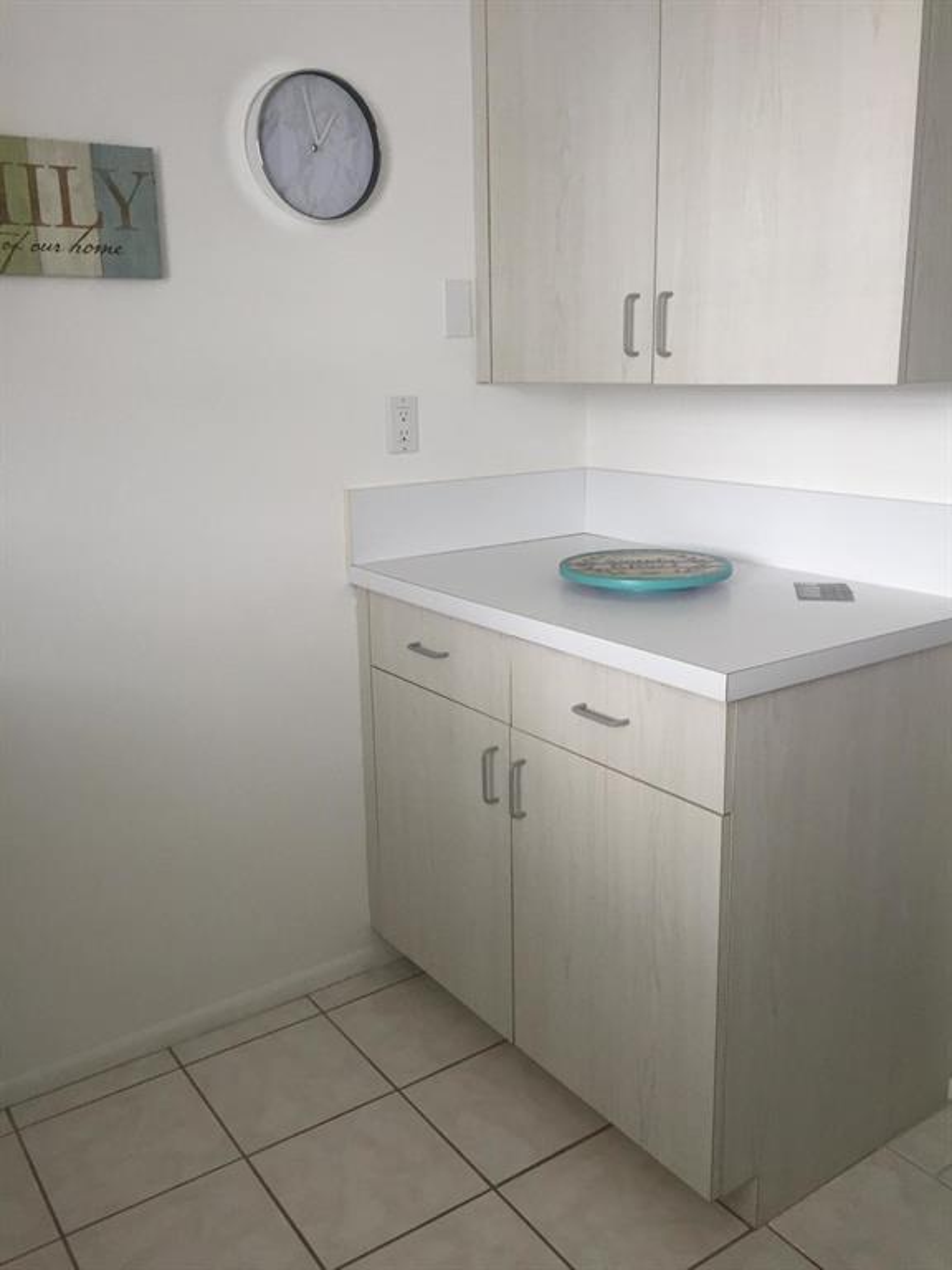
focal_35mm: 29
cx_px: 476
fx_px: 1063
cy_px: 635
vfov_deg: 61.7
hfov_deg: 48.2
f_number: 2.2
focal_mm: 4.15
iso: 80
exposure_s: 1/30
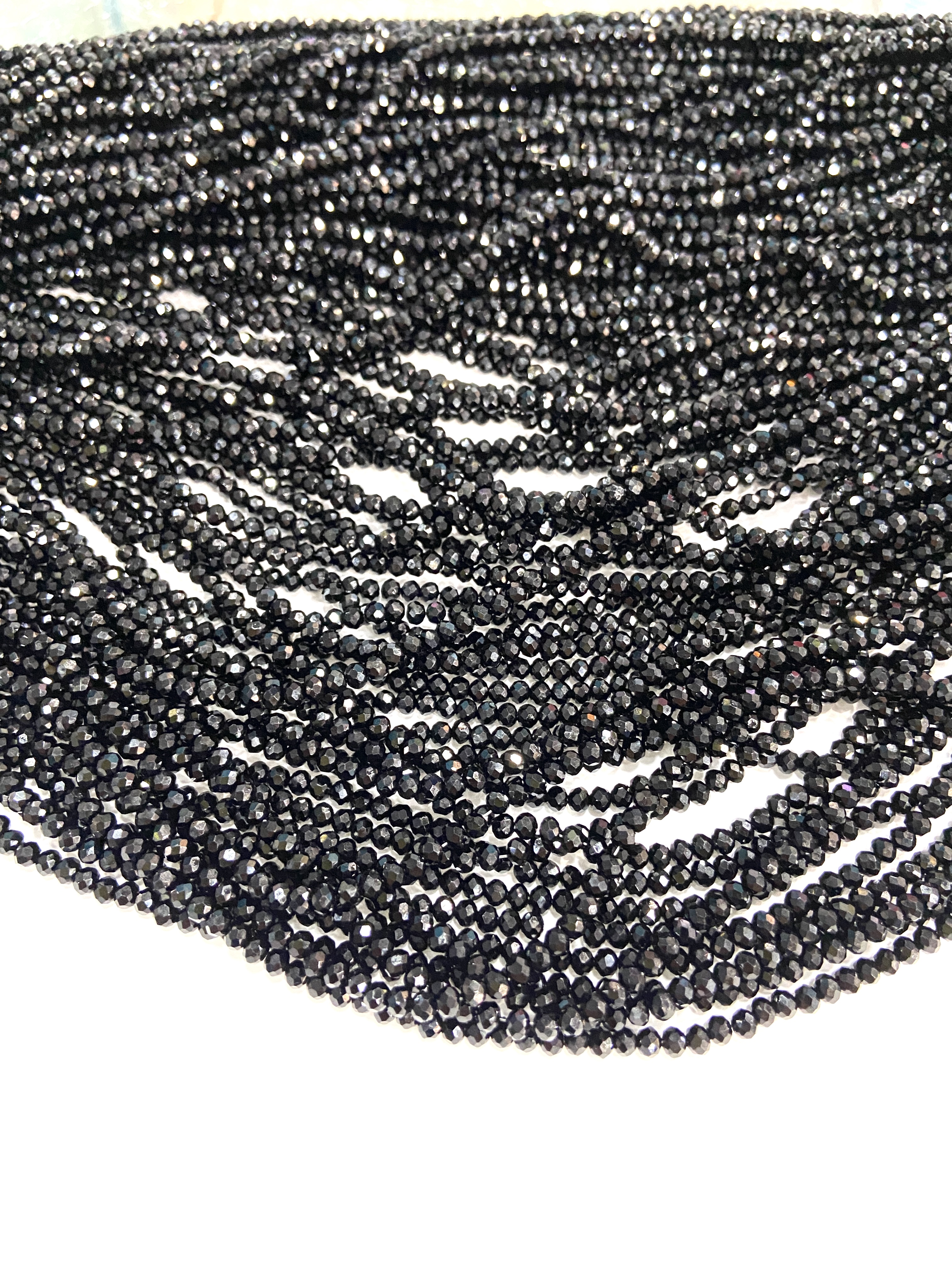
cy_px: 635
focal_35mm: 26
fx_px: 953
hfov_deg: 53.1
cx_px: 476
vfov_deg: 67.3
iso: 400
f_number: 1.8
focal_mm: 4.25
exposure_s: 1/60
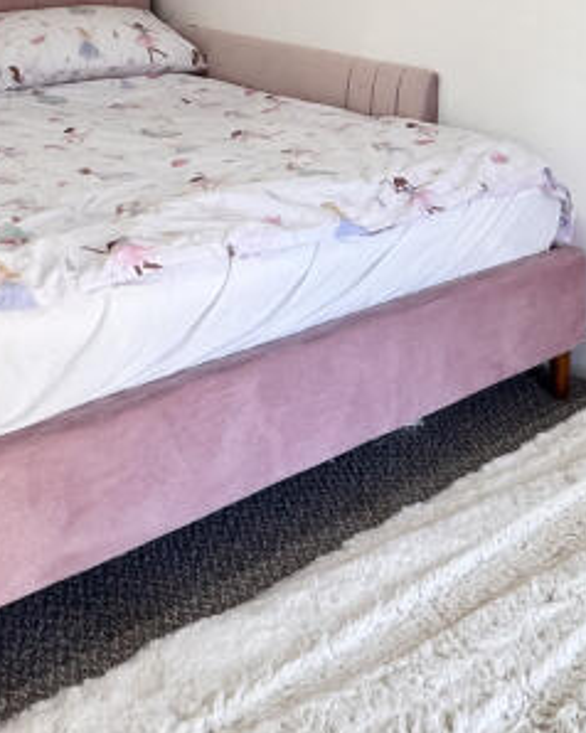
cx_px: 438
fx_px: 1020
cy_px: -49
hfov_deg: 31.5
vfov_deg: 34.7
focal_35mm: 47
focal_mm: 2.22
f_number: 2.2
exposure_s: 1/99
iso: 125
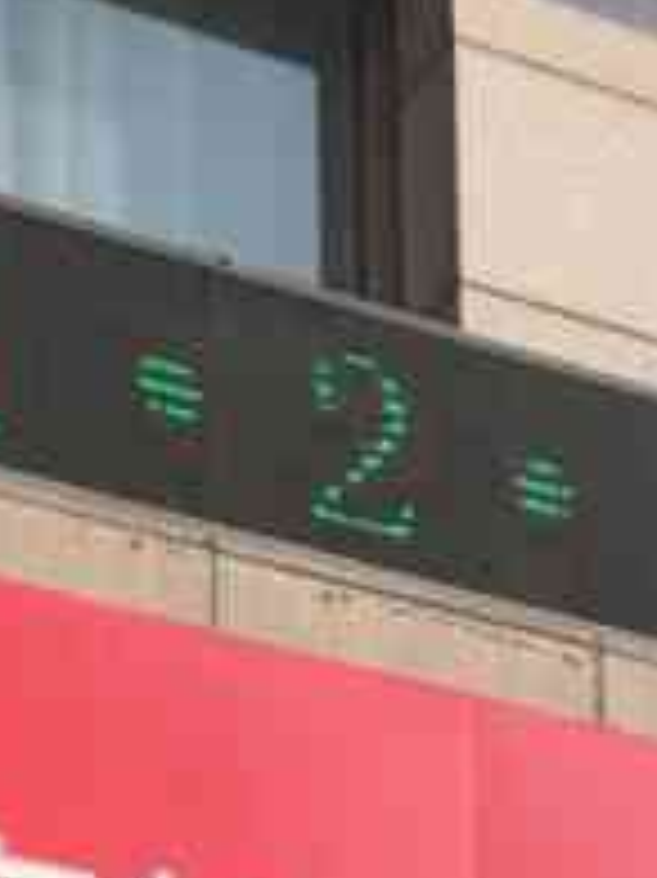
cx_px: 14
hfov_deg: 10.6
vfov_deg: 12.4
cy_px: 1790
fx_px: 3521
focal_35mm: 139
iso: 25
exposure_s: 1/686
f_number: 2.2
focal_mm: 4.15
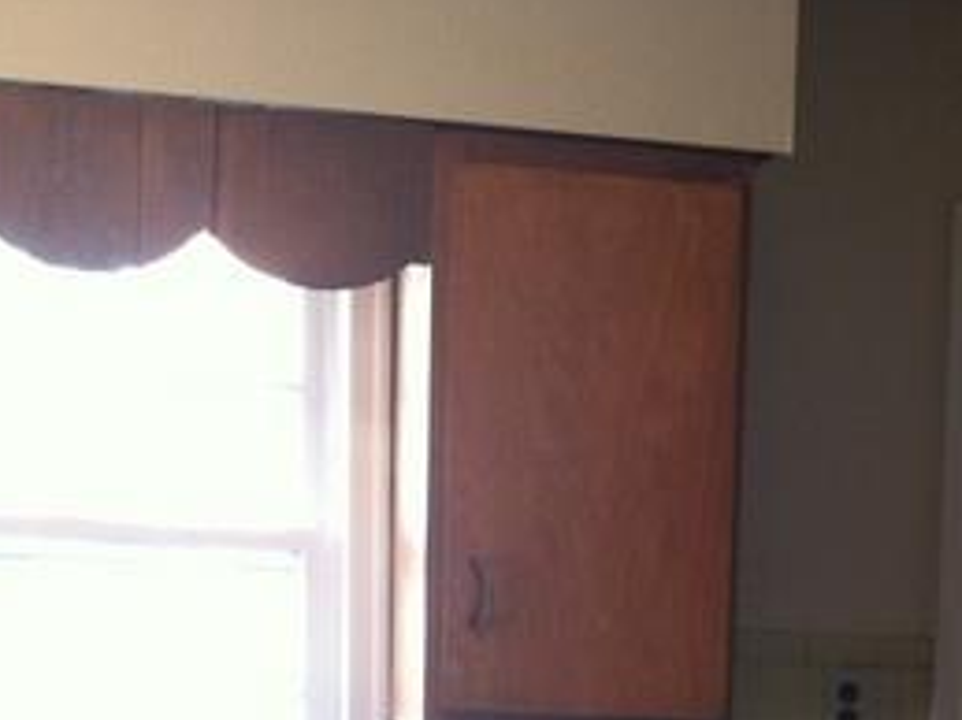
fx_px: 3000
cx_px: 851
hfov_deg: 18.0
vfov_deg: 13.1
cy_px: 1006
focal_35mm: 108
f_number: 2.8
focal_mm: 3.85
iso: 100
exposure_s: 1/15
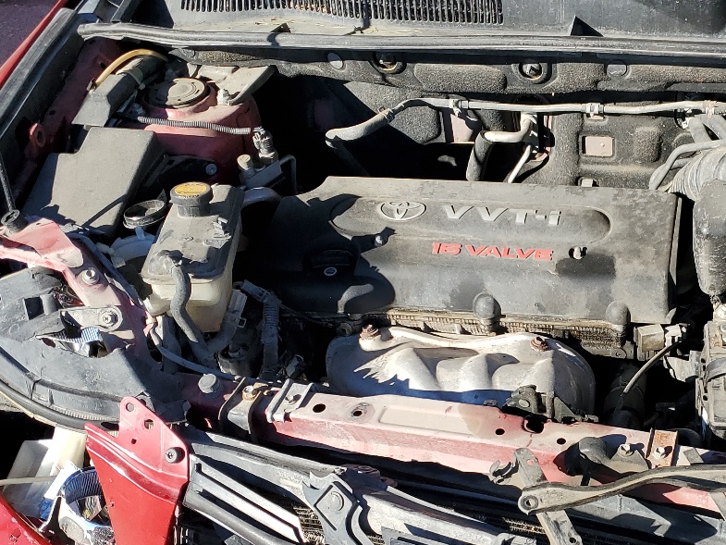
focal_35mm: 53
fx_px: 1112
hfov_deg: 34.7
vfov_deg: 27.4
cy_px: 363
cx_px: 614
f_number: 1.5
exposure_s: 1/1667
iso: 50
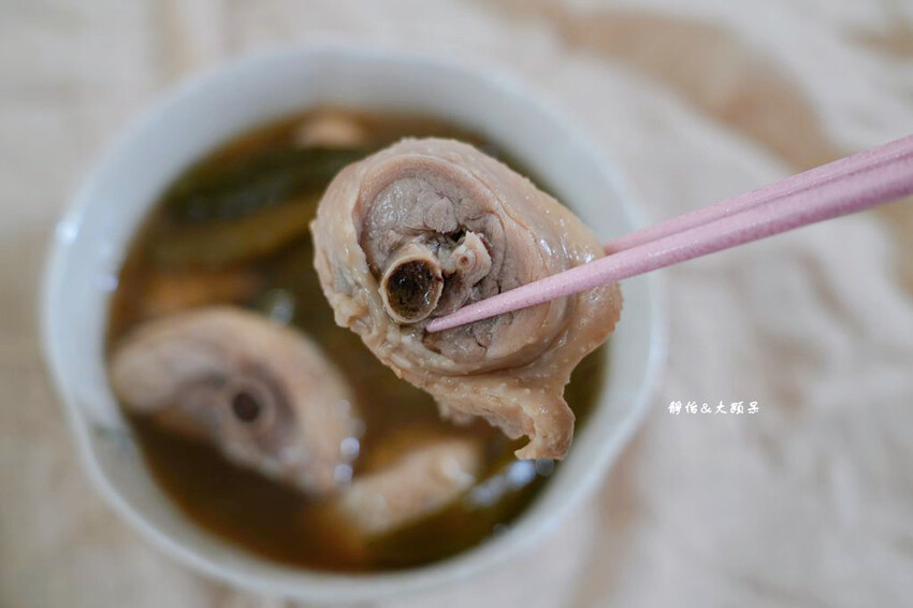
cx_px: 456
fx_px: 1420
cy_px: 304
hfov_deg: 35.7
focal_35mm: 56
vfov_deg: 24.2
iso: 1000
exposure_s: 1/60
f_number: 4
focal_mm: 56
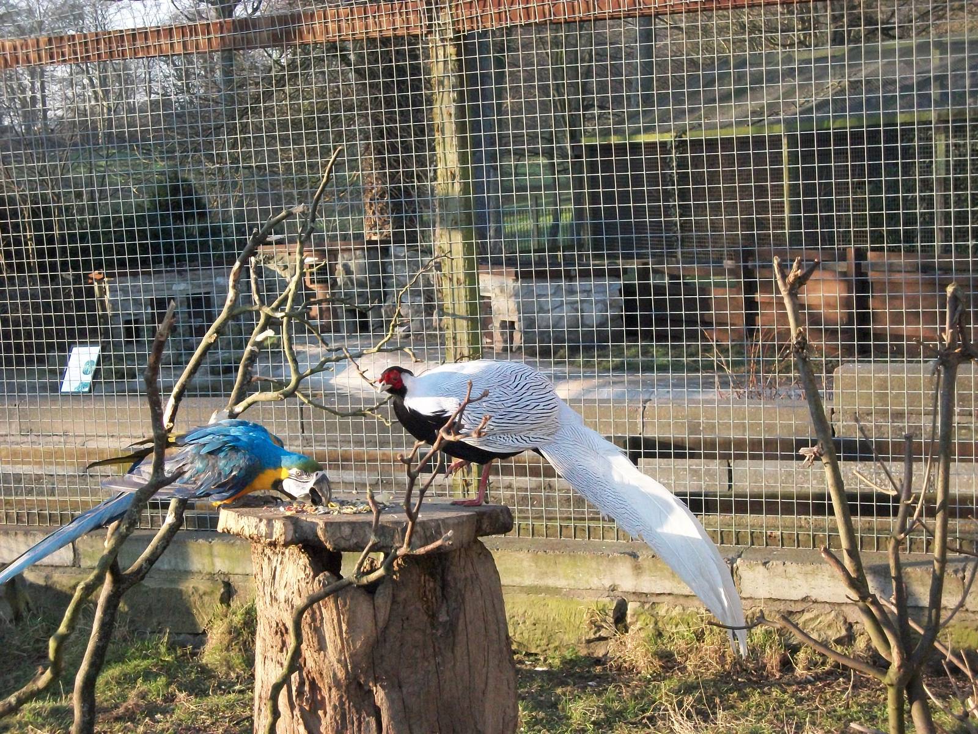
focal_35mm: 62
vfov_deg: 23.7
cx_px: 489
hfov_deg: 31.2
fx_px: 1752
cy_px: 367
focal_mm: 11
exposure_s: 1/500
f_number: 4.1
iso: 477
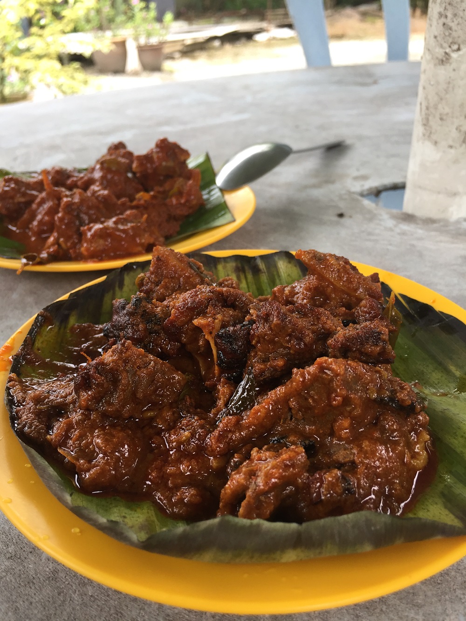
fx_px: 520
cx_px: 233
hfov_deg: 48.2
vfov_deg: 61.7
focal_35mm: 29
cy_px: 310
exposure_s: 1/100
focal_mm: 4.15
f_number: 2.2
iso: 40
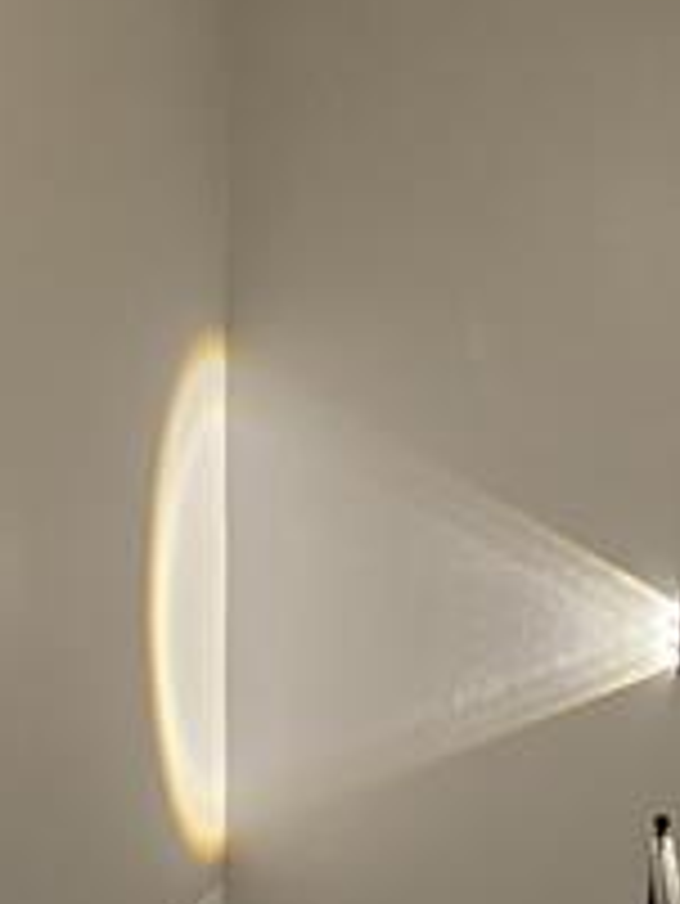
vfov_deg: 32.6
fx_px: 1439
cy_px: 864
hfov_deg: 25.5
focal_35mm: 55
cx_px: 648
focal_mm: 5.4
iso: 500
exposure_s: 1/120
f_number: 1.8
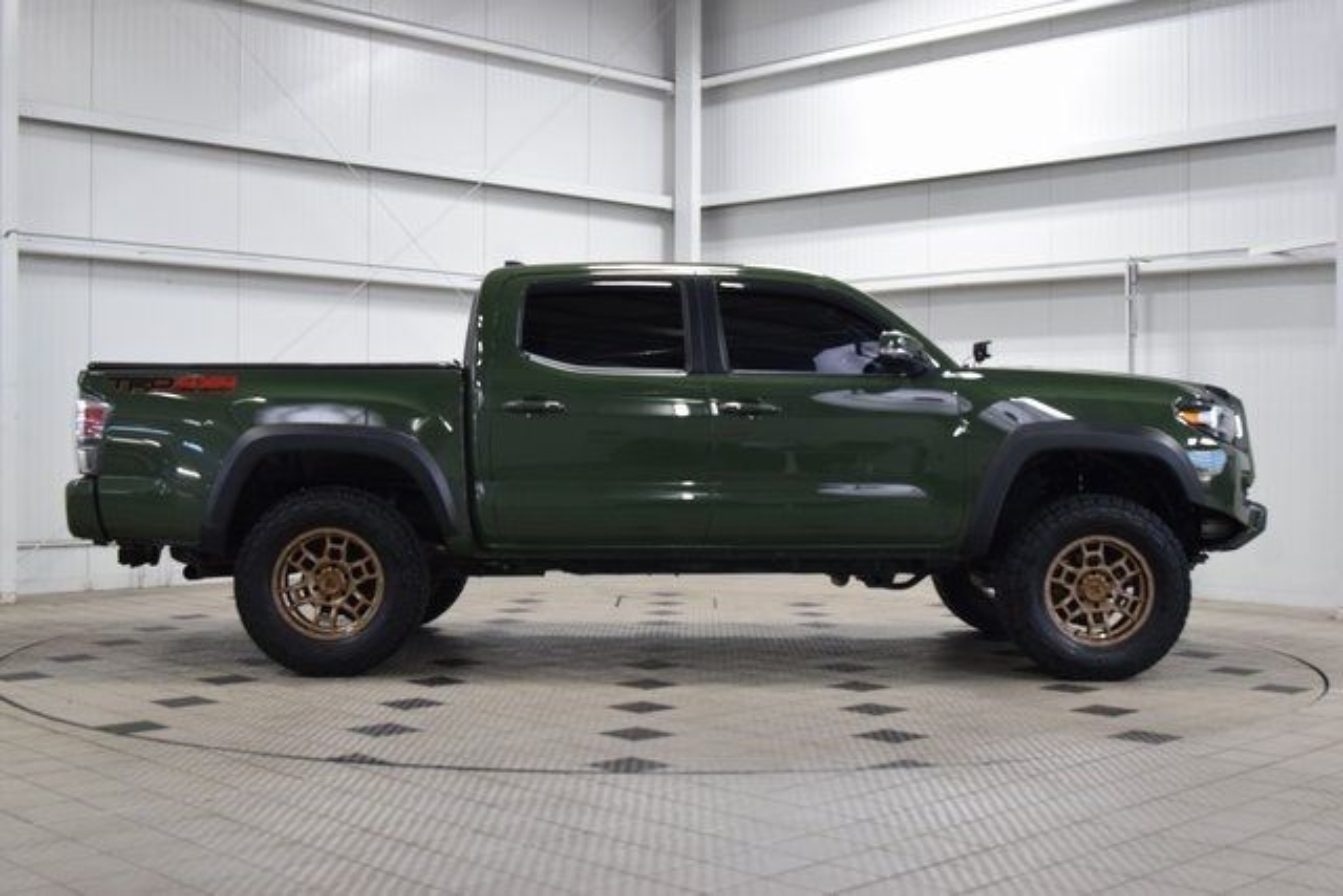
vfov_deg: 29.9
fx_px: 1679
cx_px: 672
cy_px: 448
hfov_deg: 43.6
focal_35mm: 45
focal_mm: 30
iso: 1600
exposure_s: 1/60
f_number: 6.3
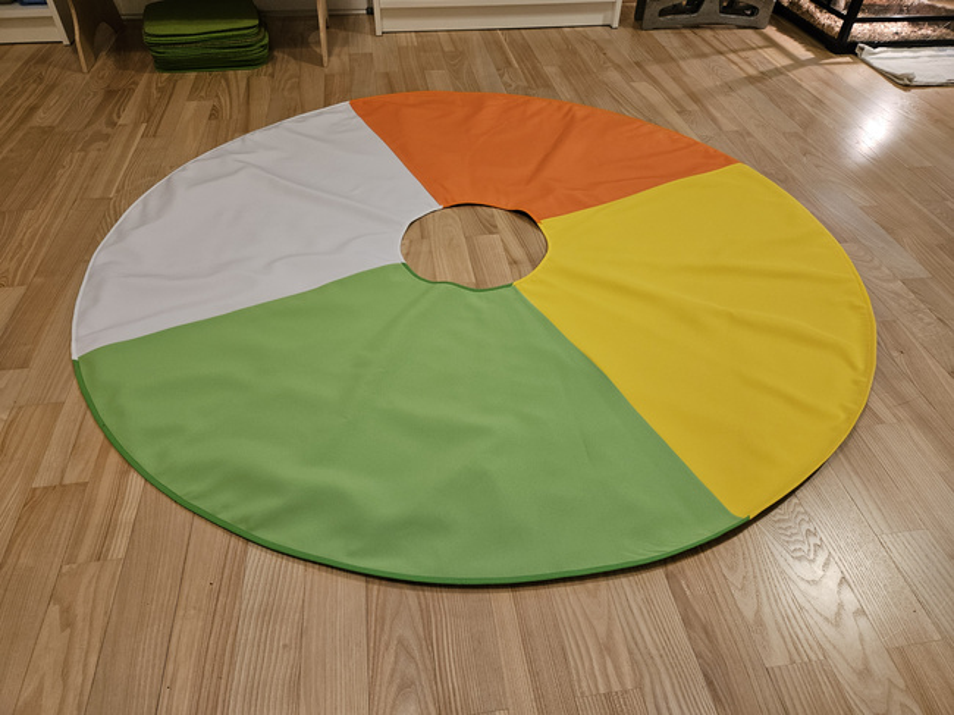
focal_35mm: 23
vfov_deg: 58.8
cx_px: 477
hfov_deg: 73.9
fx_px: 634
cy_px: 358
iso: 200
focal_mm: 5.4
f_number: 1.8
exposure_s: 1/100
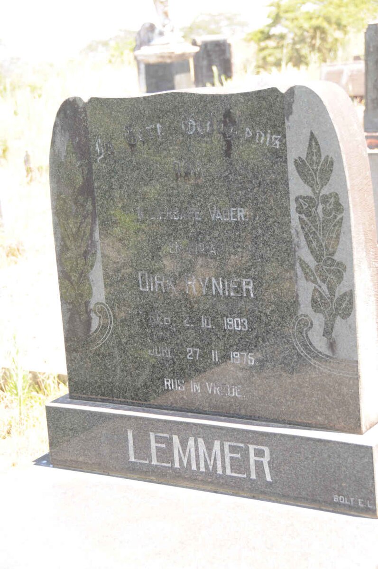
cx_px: 189
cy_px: 284
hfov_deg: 18.9
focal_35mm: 72
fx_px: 1137
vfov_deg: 28.1
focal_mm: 48
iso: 200
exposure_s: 1/100
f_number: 5
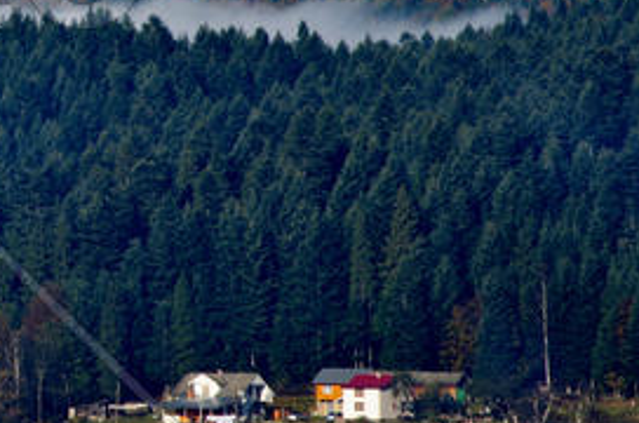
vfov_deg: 2.7
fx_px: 8989
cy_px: -31
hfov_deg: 4.1
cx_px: -284
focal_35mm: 508
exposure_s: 1/125
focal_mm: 105
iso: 100
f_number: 11
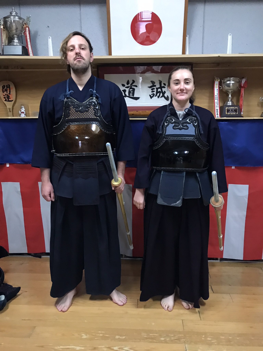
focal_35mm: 28
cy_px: 176
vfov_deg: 63.4
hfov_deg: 49.7
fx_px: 284
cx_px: 132
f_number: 1.8
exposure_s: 1/10
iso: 100
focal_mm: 3.99
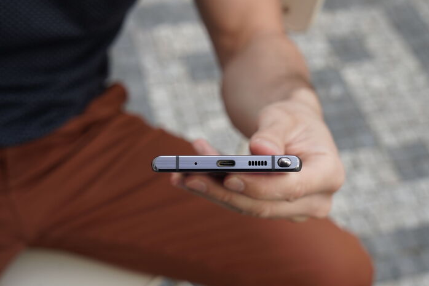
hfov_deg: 38.9
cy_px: 158
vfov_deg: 26.5
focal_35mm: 51
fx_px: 608
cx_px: 225
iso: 320
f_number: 5.6
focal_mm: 43
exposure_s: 1/200
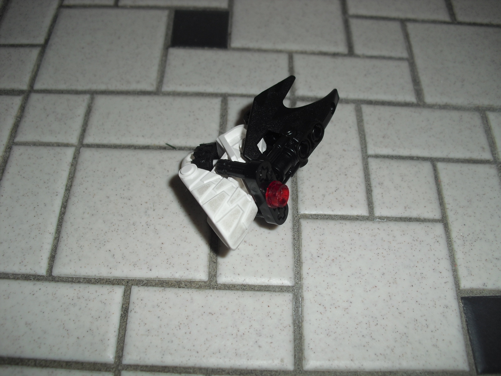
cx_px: 250
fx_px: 521
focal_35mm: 36
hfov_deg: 51.4
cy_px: 188
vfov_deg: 39.7
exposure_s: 1/60
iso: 64
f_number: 3.1
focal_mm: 6.3
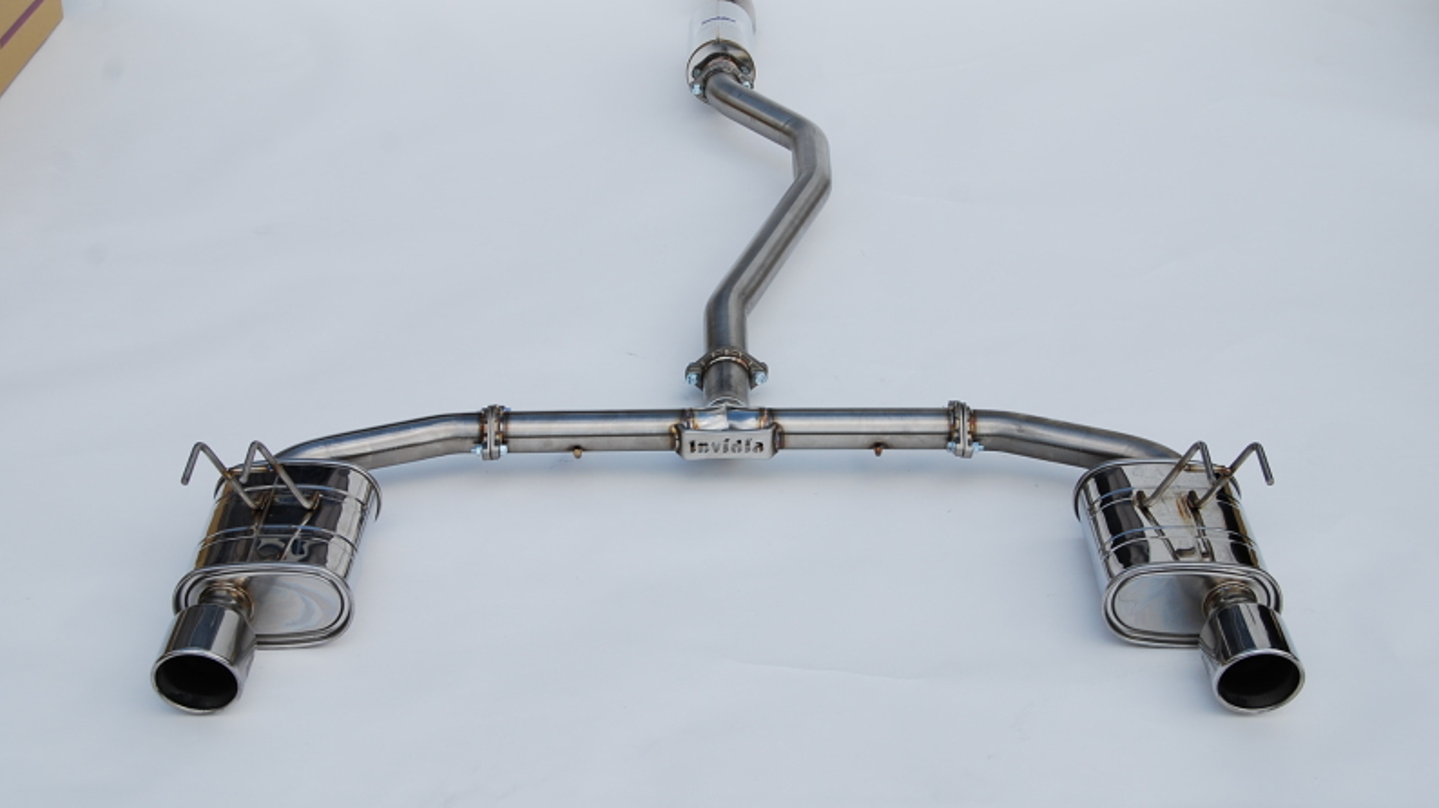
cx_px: 716
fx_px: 2118
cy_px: 373
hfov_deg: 37.5
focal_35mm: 56
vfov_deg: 21.6
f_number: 8
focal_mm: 35
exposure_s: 1/250
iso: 100
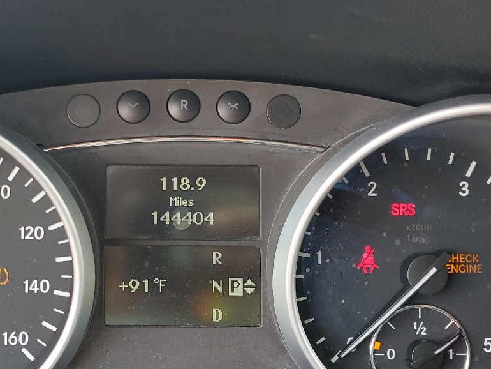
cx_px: 175
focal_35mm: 54
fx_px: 766
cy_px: 211
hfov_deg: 35.3
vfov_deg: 27.0
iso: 53
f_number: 1.5
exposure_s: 1/120
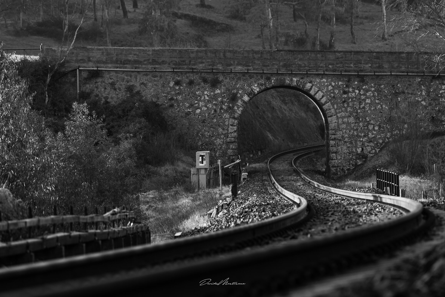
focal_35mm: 230
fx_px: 2843
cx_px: 222
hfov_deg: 8.9
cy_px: 148
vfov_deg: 6.0
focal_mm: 230
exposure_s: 1/250
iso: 320
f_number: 8
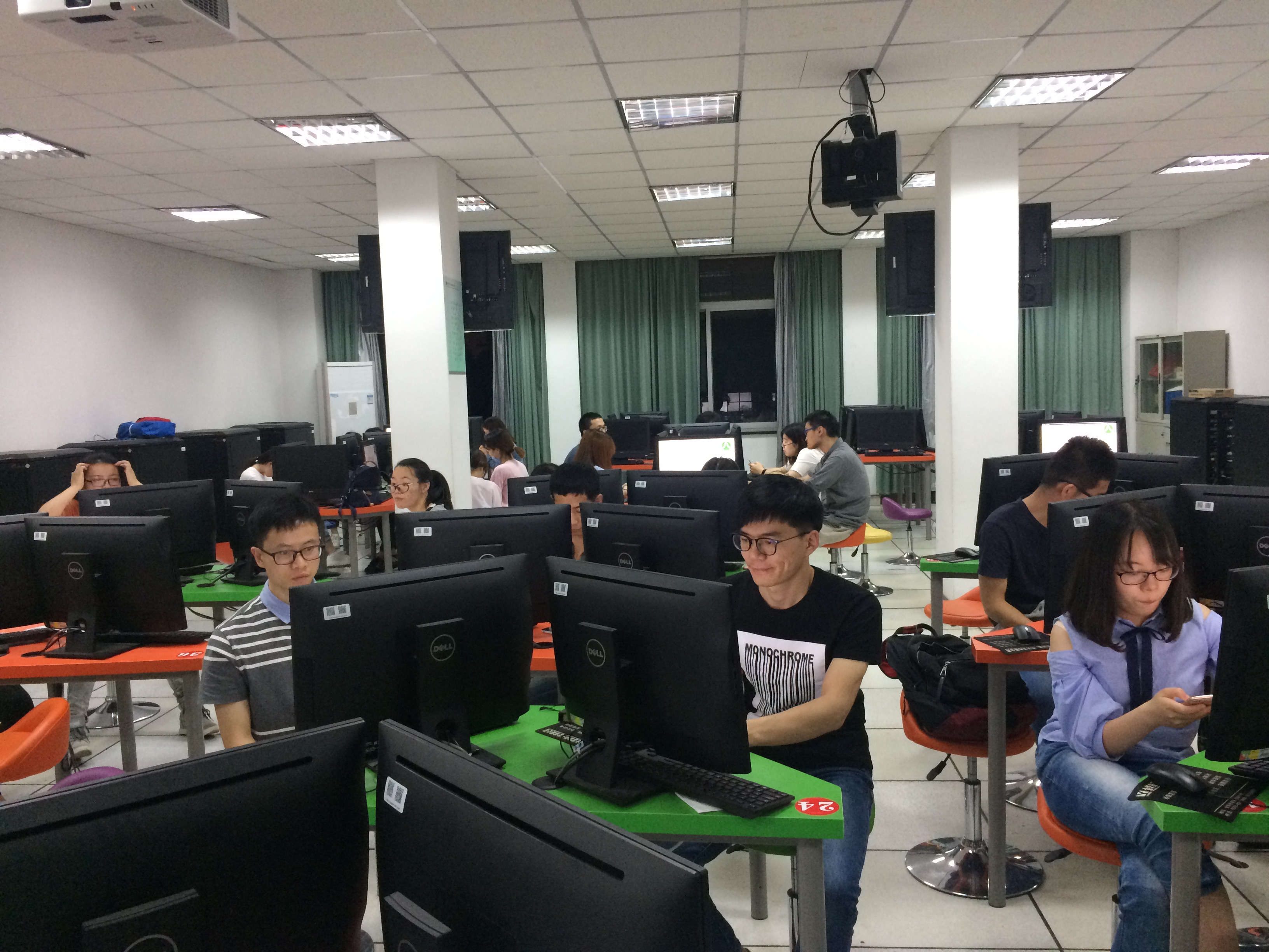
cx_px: 634
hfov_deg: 61.7
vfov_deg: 48.2
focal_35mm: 29
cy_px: 476
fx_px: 1063
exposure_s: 1/33
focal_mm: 4.15
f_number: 2.2
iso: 250
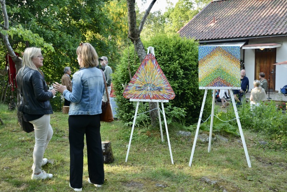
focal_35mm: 39
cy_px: 92
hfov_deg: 49.5
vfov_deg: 34.2
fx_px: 311
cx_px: 135
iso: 125
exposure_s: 1/80
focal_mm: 35
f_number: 4
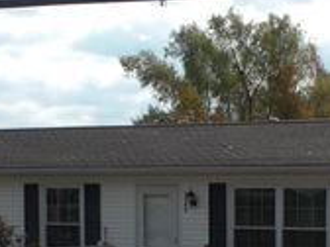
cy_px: 307
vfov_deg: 12.7
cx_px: 249
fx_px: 1077
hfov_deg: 17.3
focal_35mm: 113
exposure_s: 1/500
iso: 64
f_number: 5.6
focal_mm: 6.3
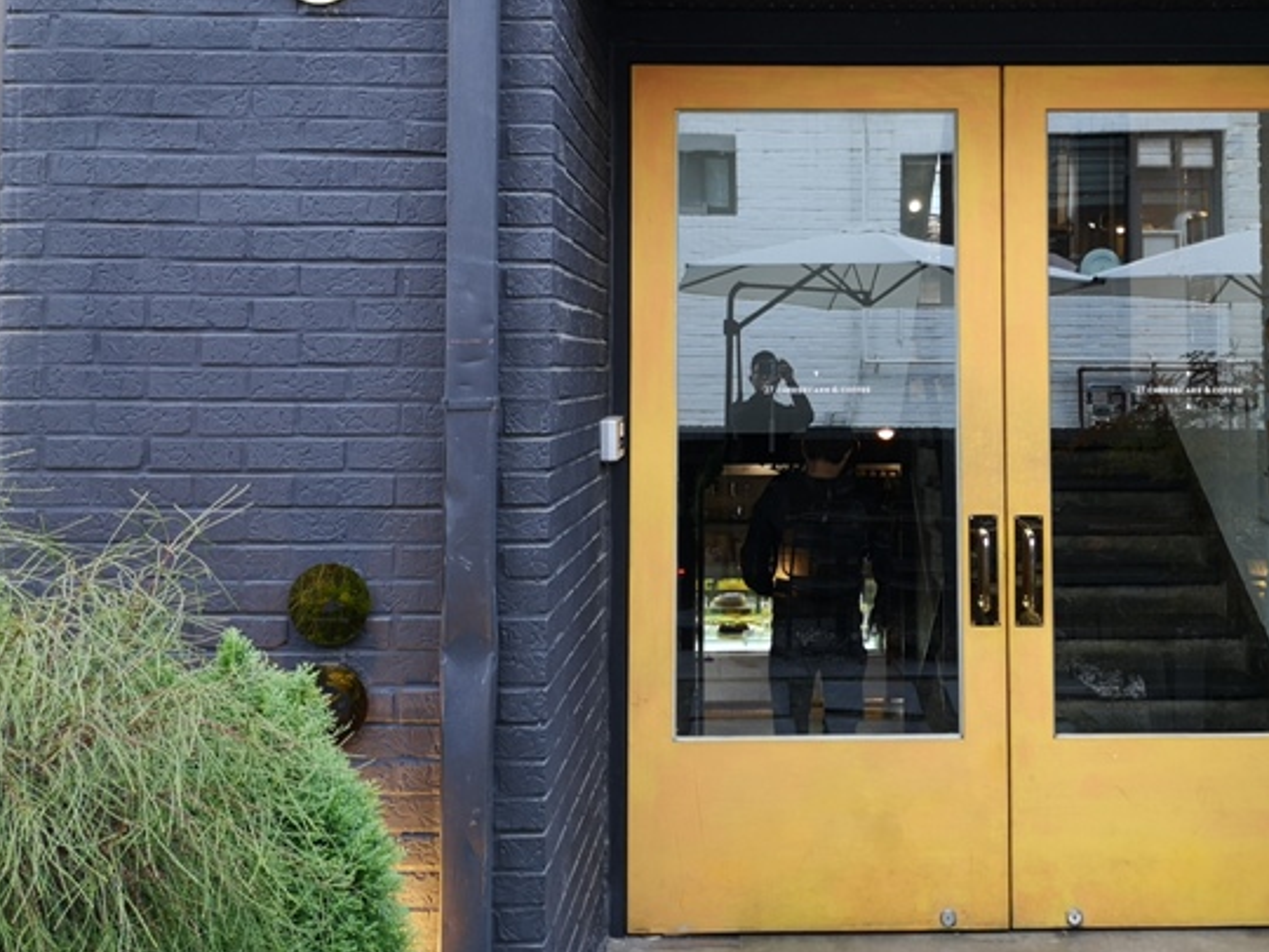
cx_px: 799
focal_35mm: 40
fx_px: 1466
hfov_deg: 46.4
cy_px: 287
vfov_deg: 35.5
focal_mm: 3.95
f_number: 1.8
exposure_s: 1/60
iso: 80
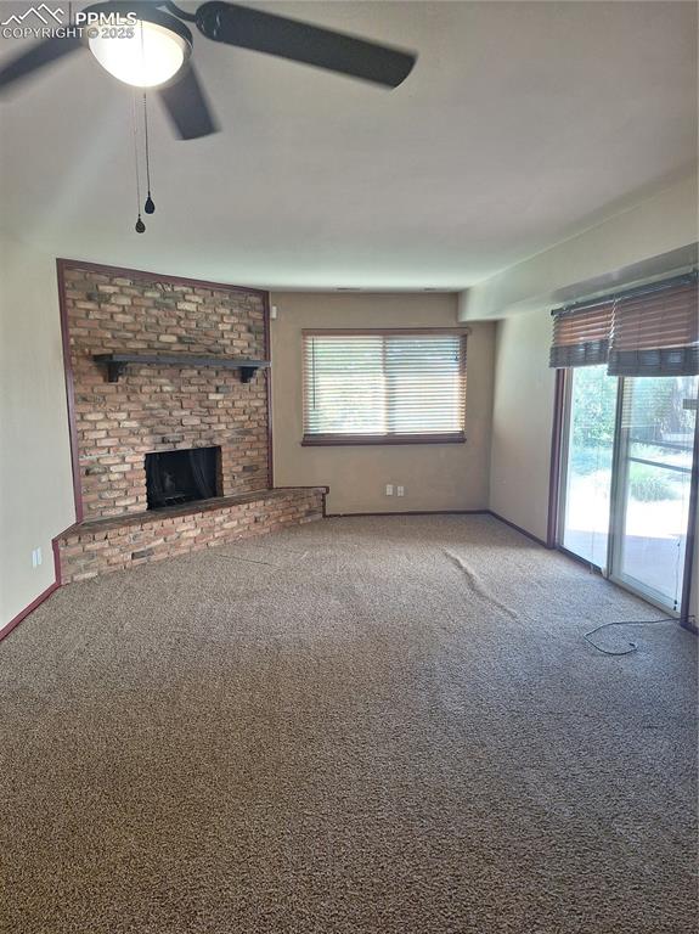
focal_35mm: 23
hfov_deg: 58.8
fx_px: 620
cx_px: 350
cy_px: 467
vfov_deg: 74.0
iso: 50
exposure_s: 1/50
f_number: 1.8
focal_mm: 5.54
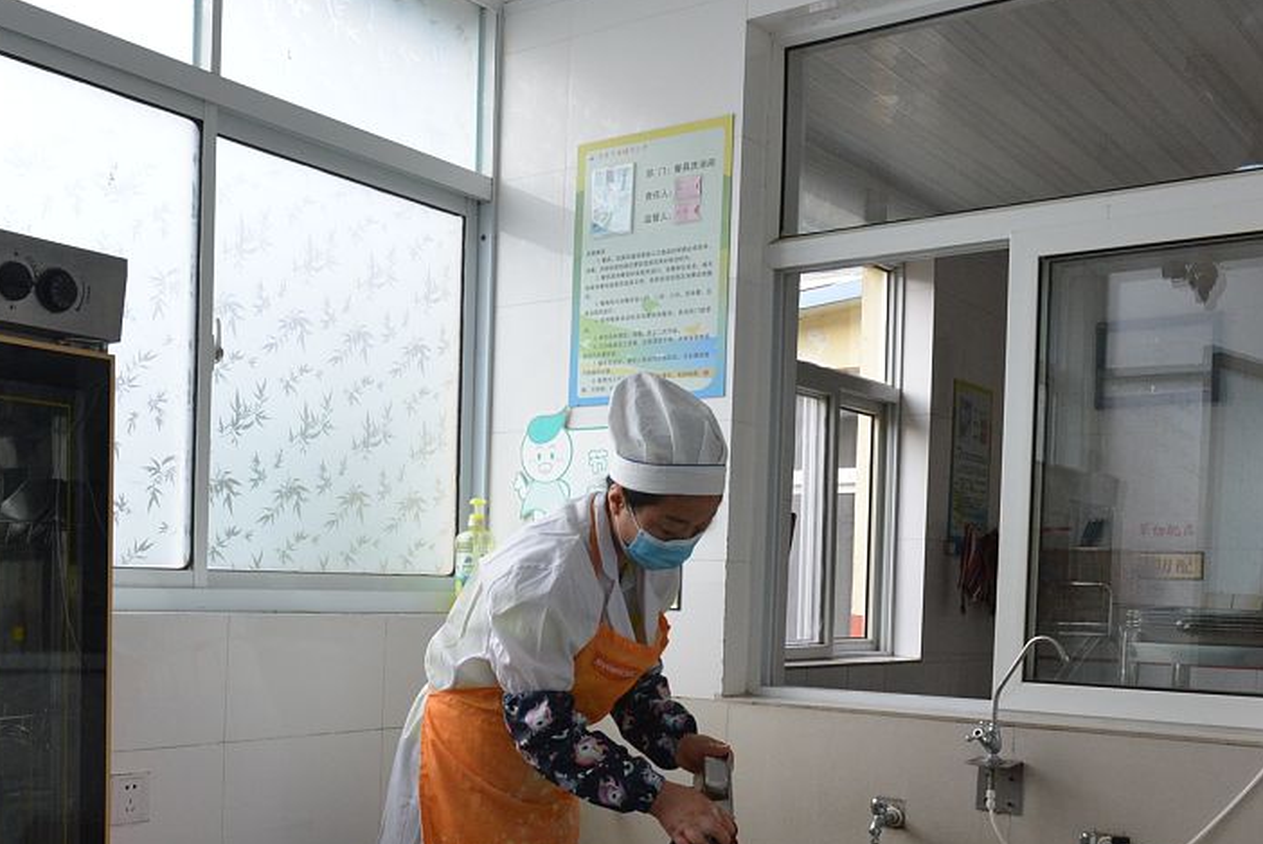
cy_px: 638
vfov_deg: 32.0
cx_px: 421
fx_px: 1439
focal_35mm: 41
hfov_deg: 46.6
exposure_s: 1/400
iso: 2500
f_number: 10
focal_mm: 24
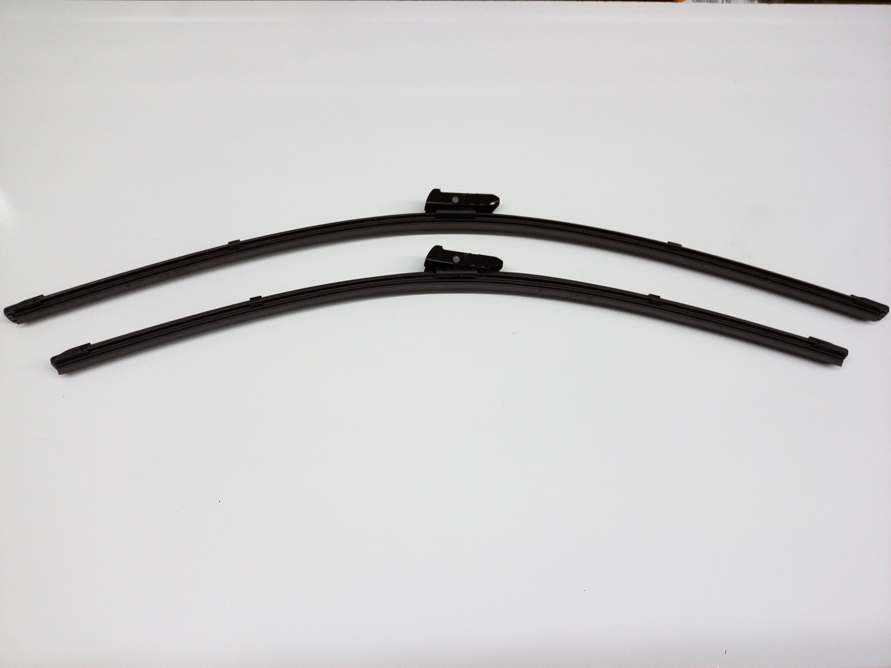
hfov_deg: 56.8
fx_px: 824
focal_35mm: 32
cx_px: 446
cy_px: 334
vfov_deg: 44.2
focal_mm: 3.4
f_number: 2.4
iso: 160
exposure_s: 1/24
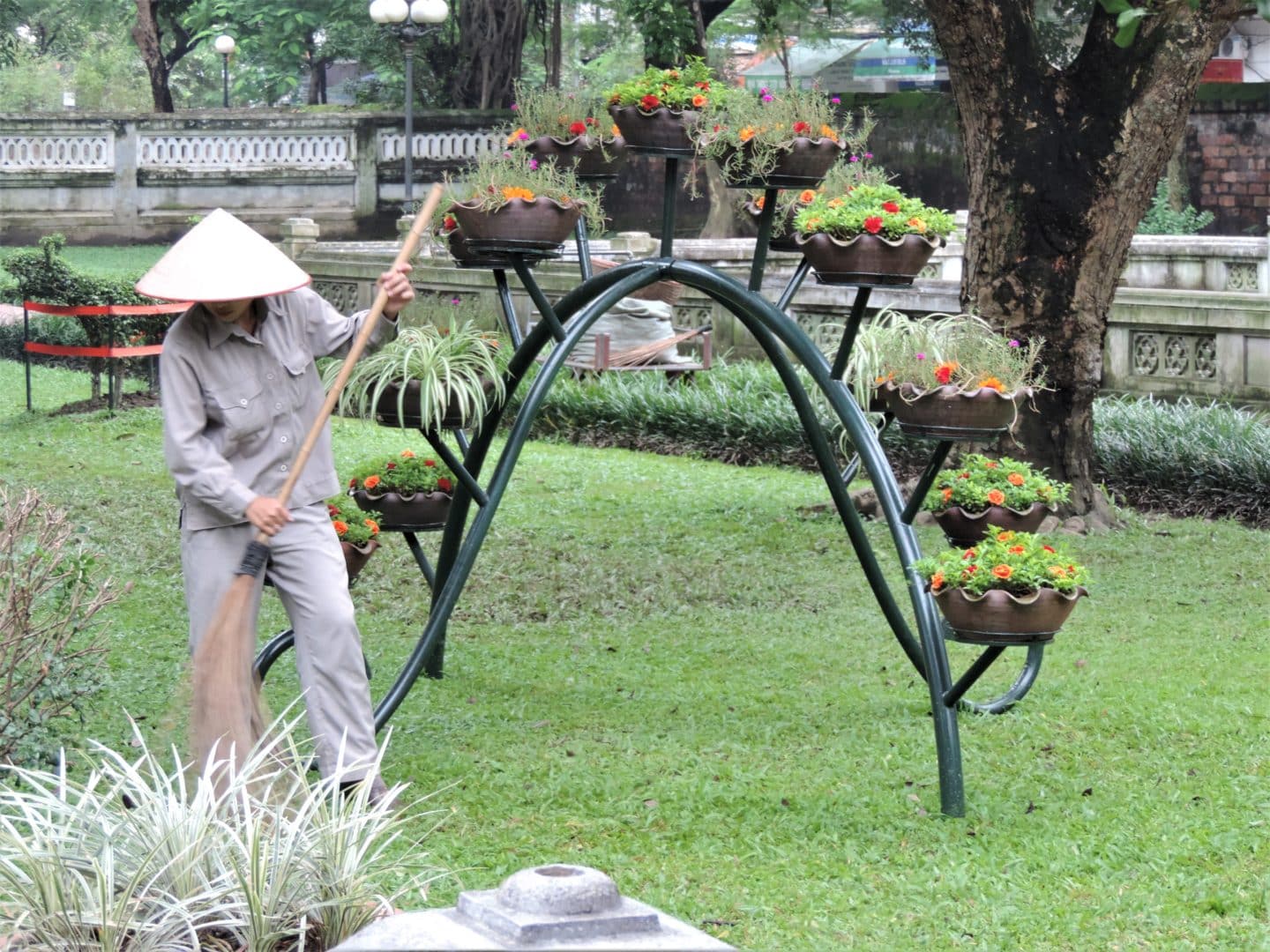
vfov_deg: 14.1
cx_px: 635
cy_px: 476
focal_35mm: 105
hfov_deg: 18.7
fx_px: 3852
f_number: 4.2
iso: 280
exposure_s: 1/100
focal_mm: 18.7
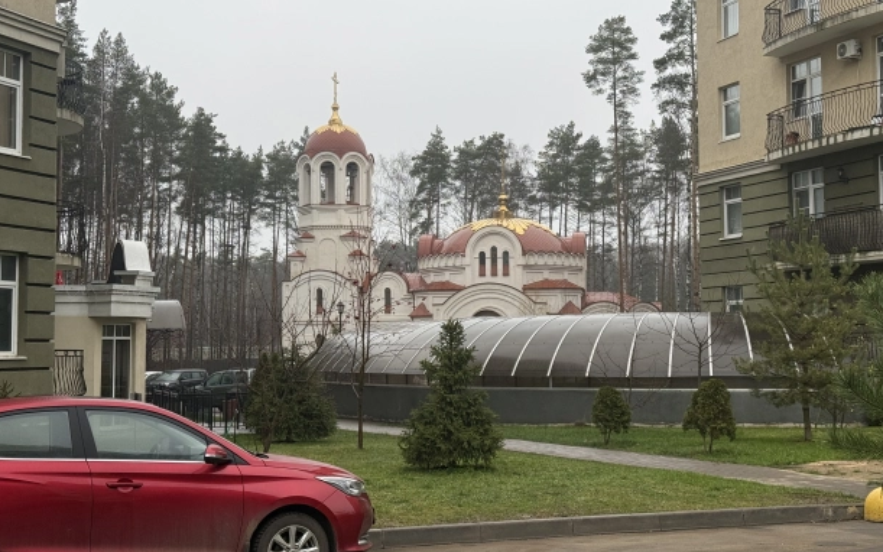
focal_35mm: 52
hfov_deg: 38.9
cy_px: 256
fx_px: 1251
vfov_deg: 24.9
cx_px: 435
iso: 64
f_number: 1.78
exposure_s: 1/311
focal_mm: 6.76
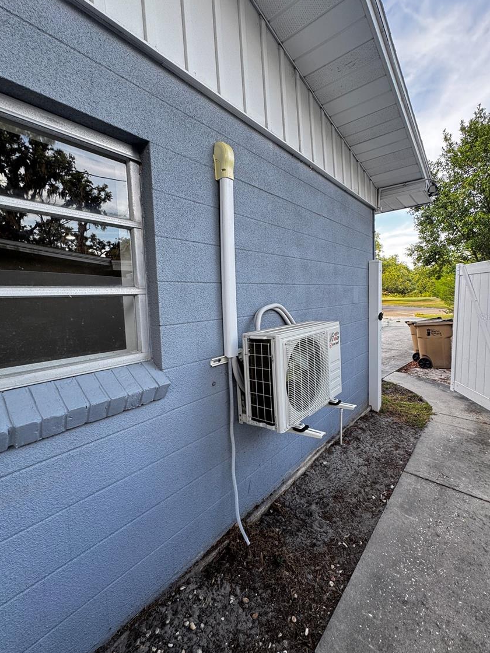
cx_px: 259
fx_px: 283
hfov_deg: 81.7
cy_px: 317
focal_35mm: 15
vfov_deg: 98.1
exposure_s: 1/99
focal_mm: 2.22
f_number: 2.2
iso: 80
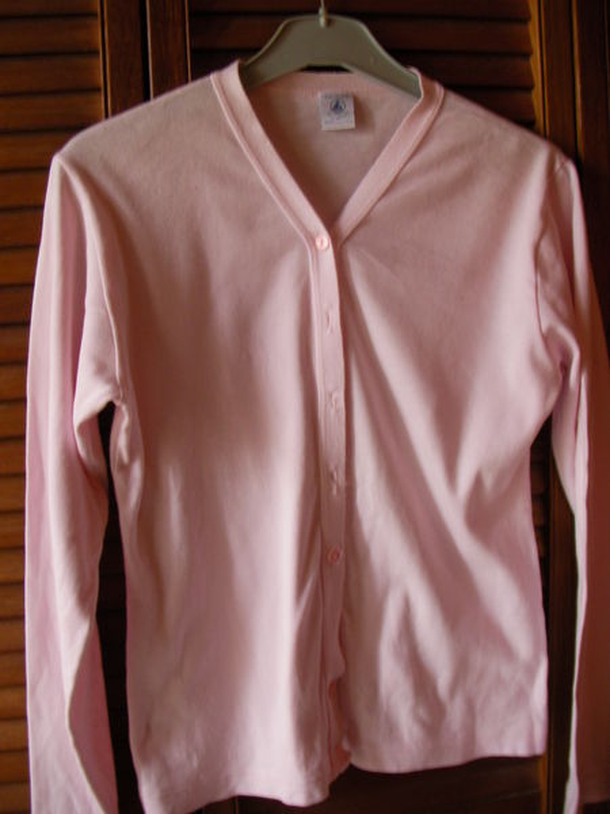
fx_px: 963
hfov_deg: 35.1
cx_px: 305
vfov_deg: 45.8
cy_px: 407
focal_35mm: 41
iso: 100
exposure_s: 1/4.2
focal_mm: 6.3
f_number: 3.5
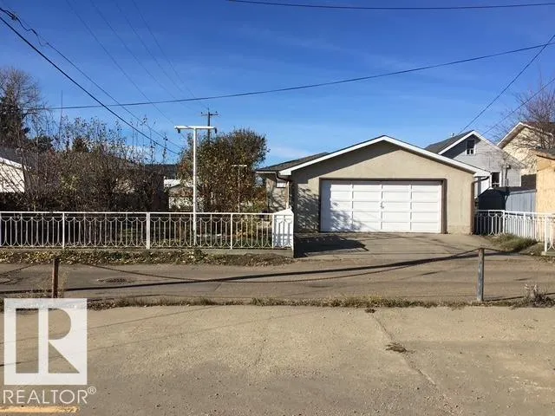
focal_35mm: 29
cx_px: 278
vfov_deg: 48.2
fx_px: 465
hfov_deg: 61.7
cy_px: 208
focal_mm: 4.15
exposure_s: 1/1709
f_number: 2.2
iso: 25
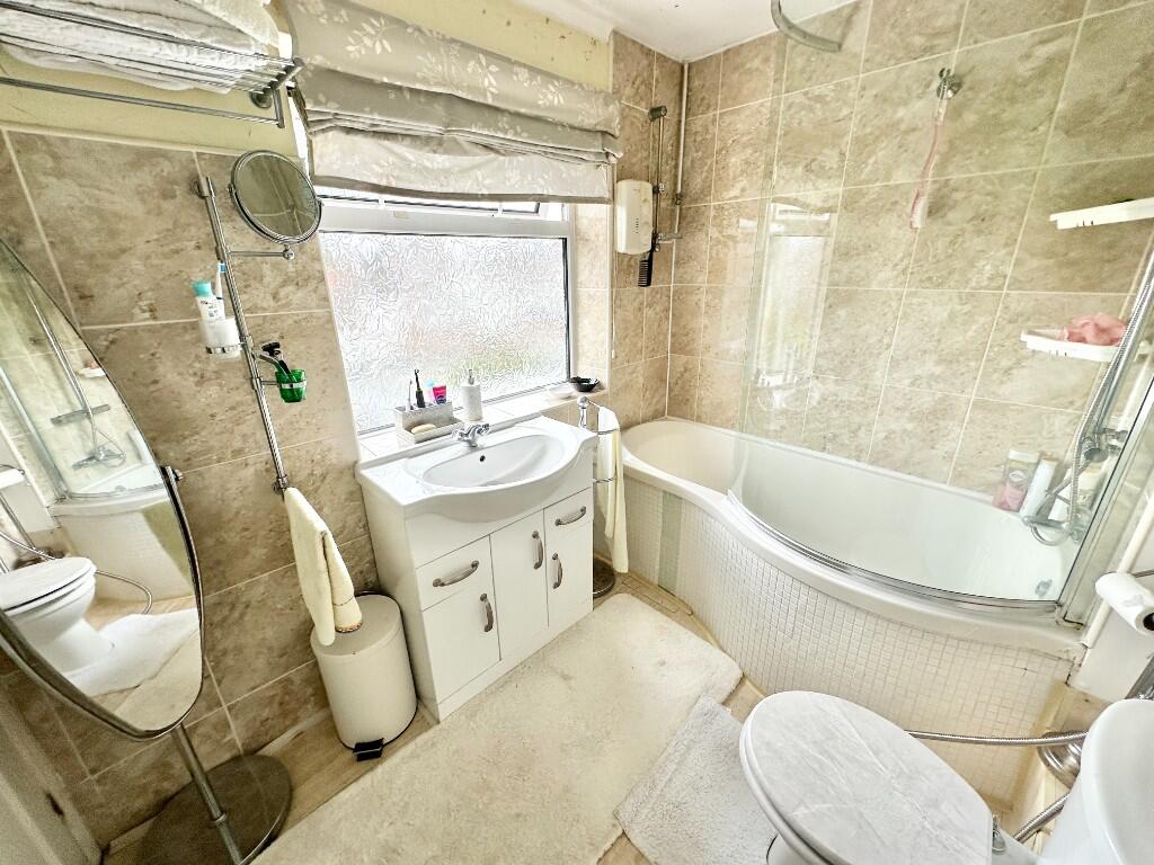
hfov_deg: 102.1
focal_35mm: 14
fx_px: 467
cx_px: 577
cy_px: 432
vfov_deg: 85.7
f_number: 2.2
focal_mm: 2.22
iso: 40
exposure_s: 1/99
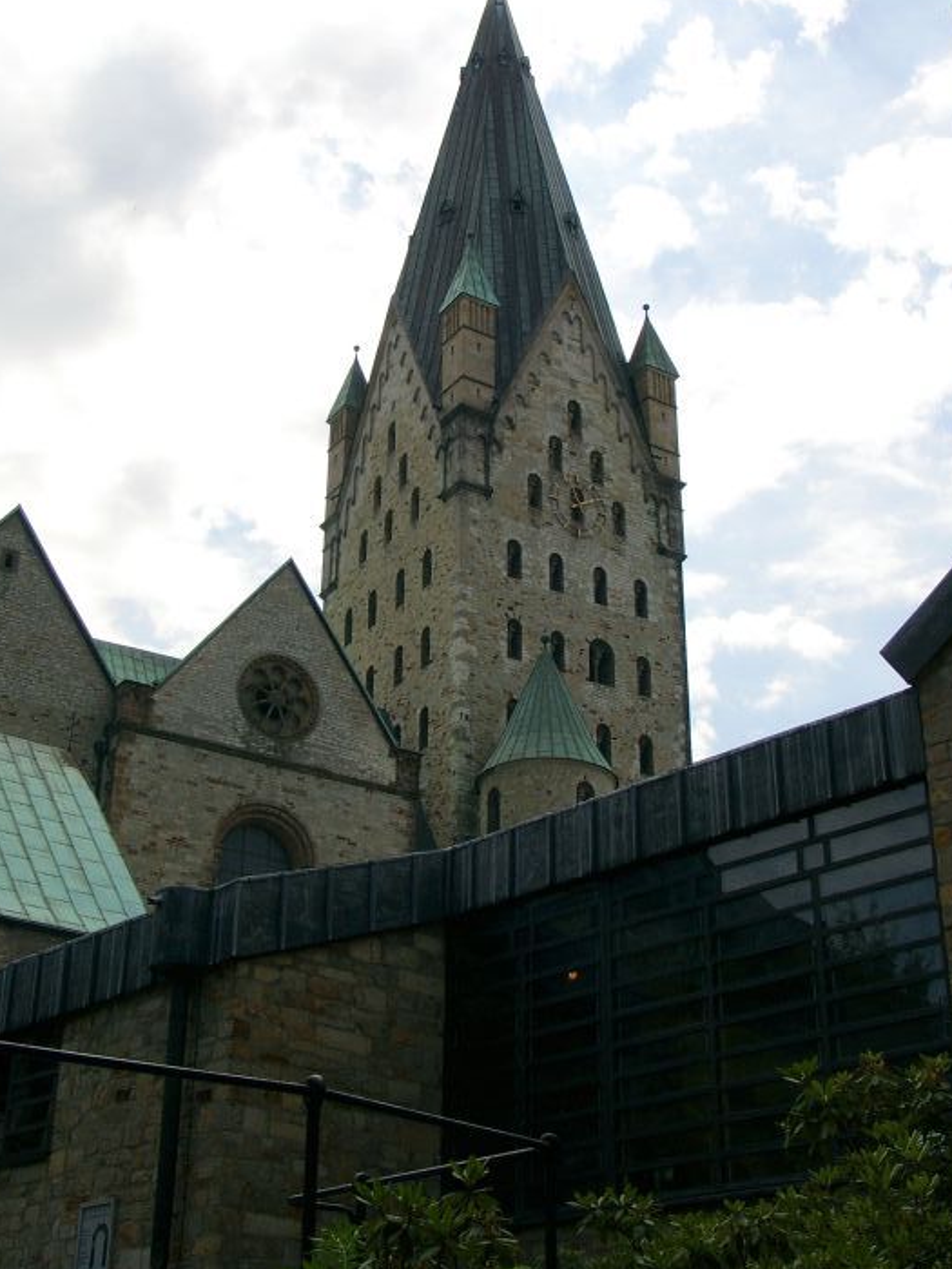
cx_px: 477
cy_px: 558
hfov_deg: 30.3
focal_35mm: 48
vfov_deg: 39.6
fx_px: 1760
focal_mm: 8.82
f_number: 5.6
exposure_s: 1/660
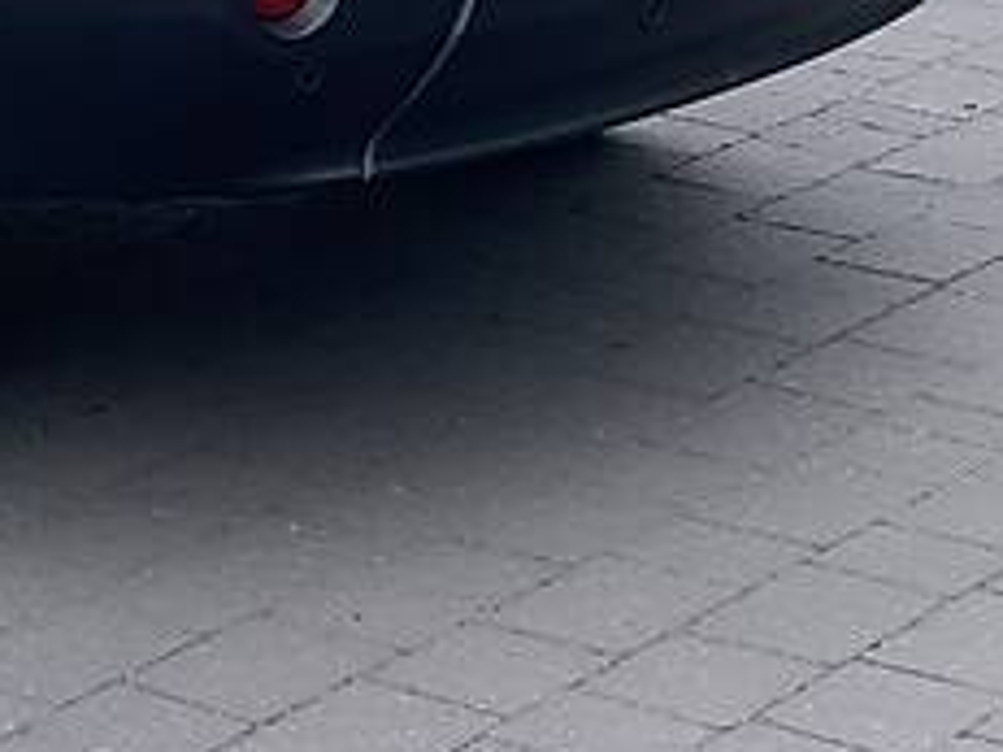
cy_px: -469
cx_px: -508
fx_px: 5213
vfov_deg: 8.0
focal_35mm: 180
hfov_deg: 10.6
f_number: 2.4
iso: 16
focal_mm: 6
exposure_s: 1/470
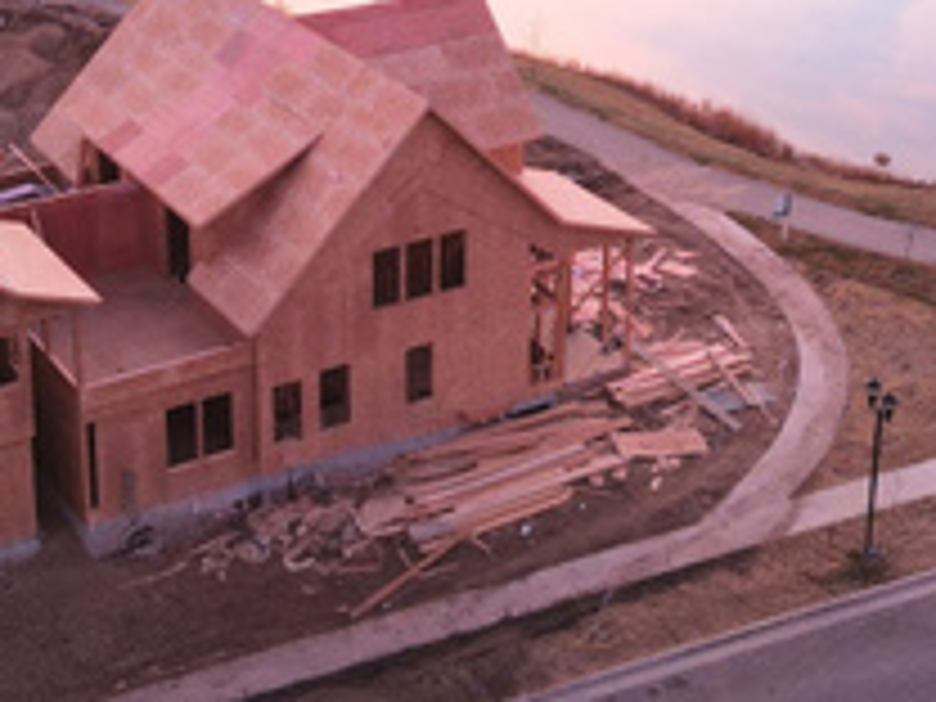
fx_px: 2001
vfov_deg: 19.4
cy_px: 27
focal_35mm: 74
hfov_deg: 26.3
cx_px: 477
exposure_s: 1/15
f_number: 2.8
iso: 260
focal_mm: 4.5
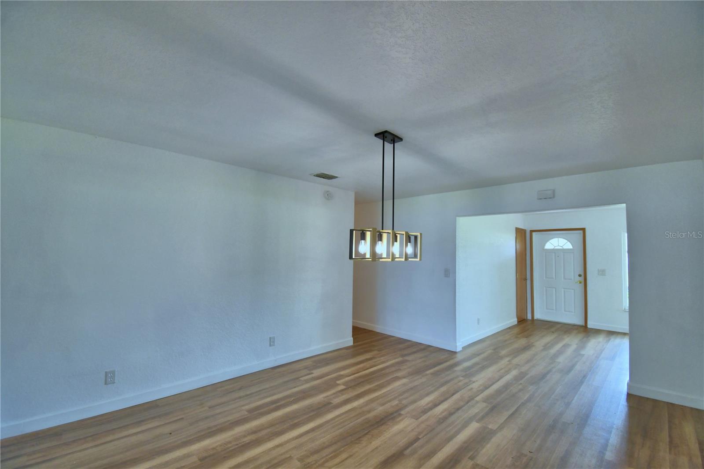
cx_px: 352
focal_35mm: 15
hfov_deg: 100.4
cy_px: 234
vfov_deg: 77.3
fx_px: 293
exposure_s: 1/125
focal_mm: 10
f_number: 4.5
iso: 400
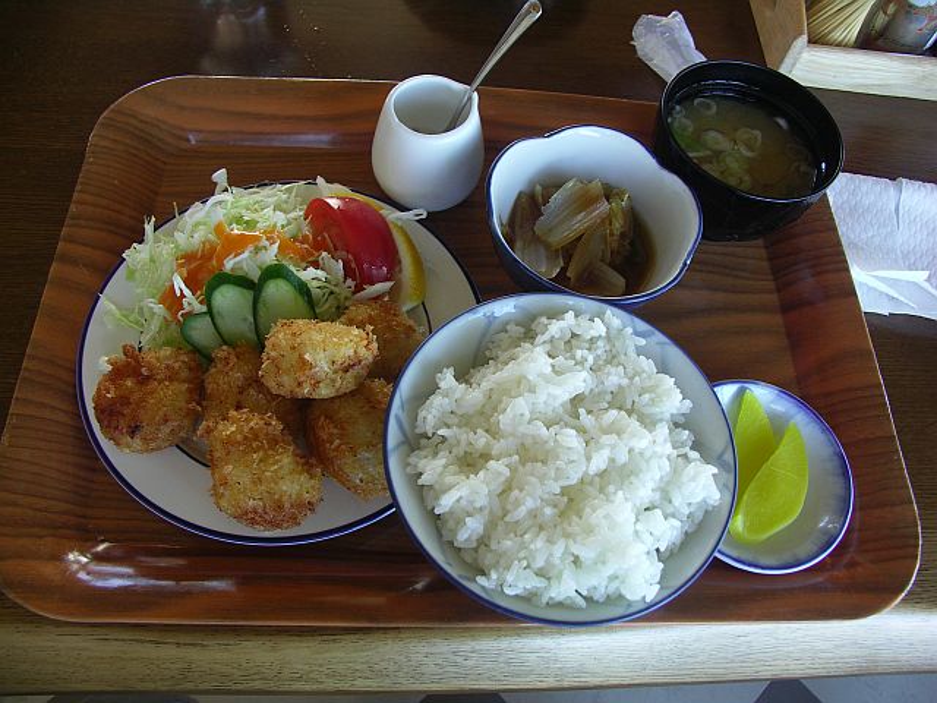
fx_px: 758
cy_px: 352
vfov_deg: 49.7
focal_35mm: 28
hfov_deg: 63.4
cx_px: 468
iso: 125
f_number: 2.8
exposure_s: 1/50
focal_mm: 7.2
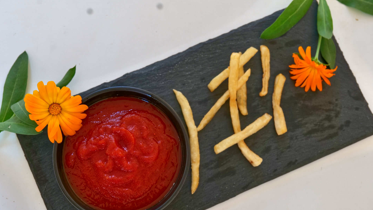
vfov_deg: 19.1
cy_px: 121
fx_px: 623
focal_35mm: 63
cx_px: 186
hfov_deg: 33.3
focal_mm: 60
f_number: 8
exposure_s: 1/60
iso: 1250
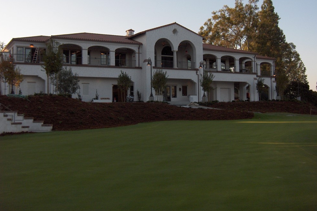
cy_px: 89
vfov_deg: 31.8
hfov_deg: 46.4
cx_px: 160
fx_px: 370
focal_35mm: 42
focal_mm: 8
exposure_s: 1/730
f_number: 2.8
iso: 100
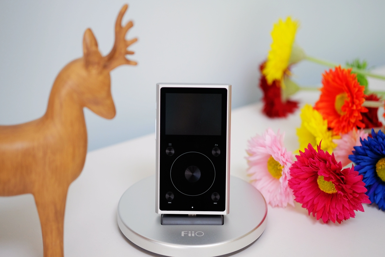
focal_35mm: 90
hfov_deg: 22.6
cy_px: 128
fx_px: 963
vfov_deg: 15.2
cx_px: 192
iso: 800
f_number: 2.4
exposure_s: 1/110
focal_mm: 60
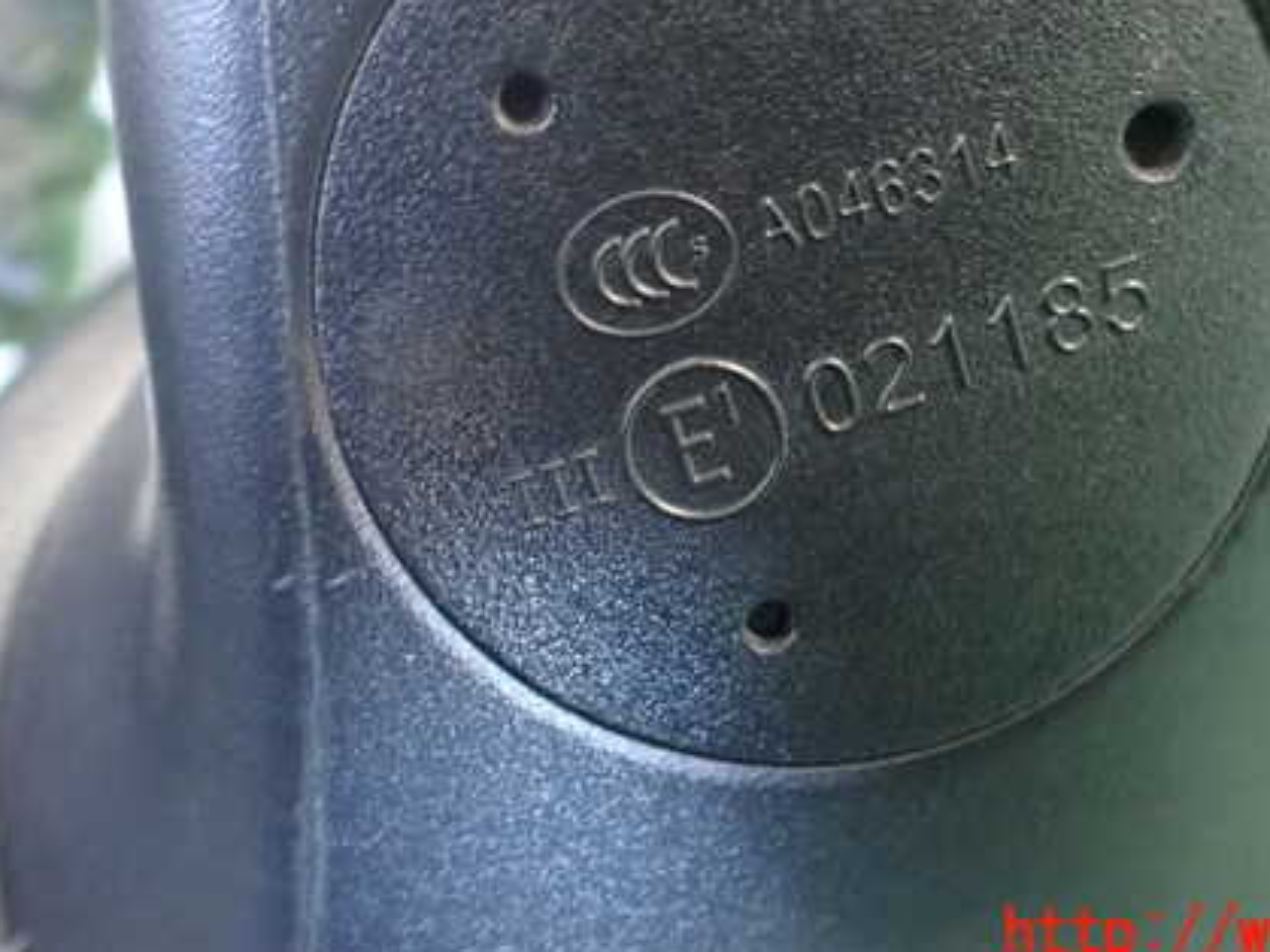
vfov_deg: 33.2
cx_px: 779
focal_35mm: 43
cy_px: 291
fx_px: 1577
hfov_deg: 43.6
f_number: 2.3
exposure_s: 1/30
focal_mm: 5.4
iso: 1250
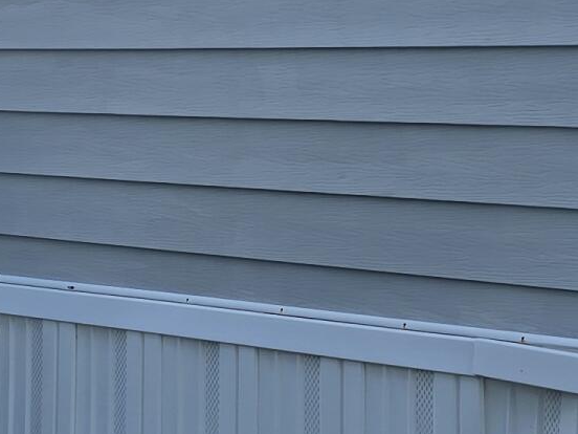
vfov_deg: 11.9
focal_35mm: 125
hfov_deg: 15.7
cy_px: 186
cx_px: 107
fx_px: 2087
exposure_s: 1/470
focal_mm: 6.3
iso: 12
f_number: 1.7
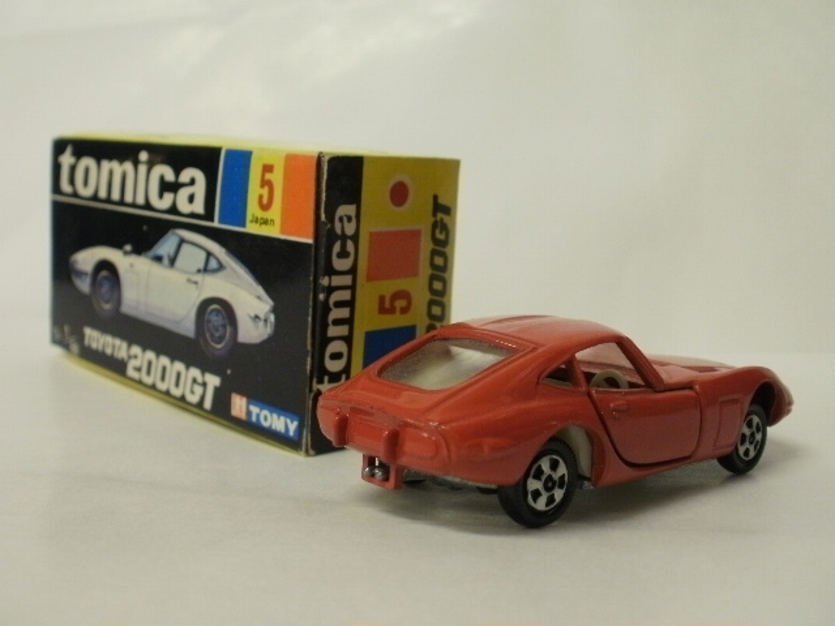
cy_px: 313
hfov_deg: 42.9
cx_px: 418
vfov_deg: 32.9
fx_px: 1061
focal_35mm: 44
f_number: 4
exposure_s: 1/13
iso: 125
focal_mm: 7.7
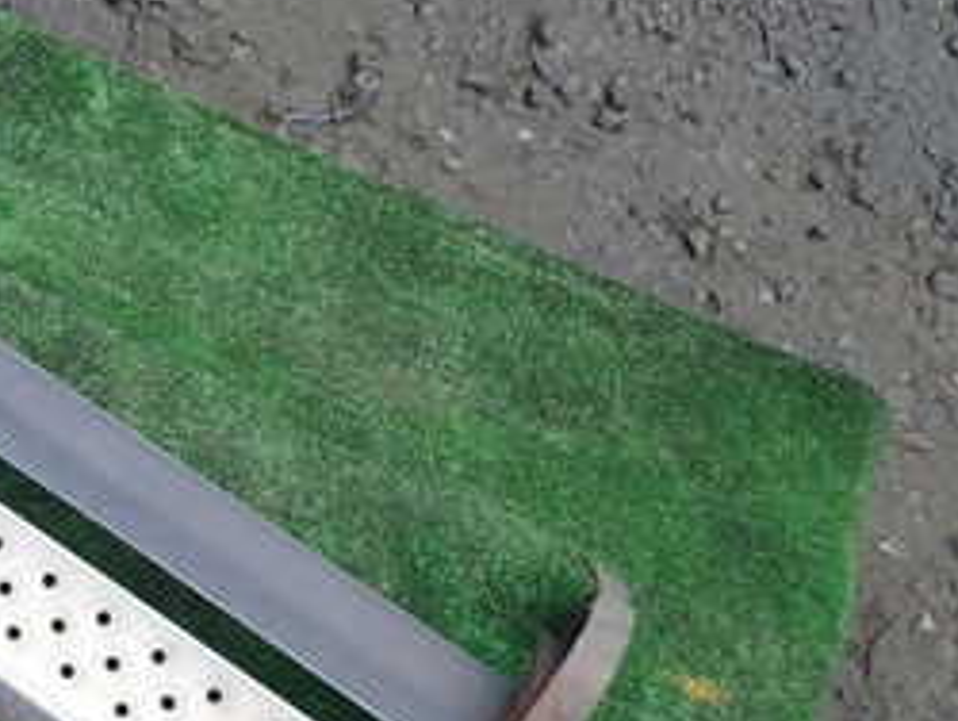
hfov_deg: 28.2
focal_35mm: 60
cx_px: -184
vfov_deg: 24.5
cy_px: 341
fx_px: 1662
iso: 100
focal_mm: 4.5
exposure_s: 1/100
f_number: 2
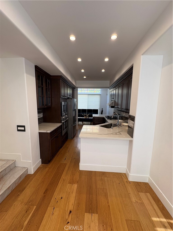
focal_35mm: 14
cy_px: 116
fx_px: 93
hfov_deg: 85.7
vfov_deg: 102.1
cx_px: 86
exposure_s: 1/120
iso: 100
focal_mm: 2.22
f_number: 2.2
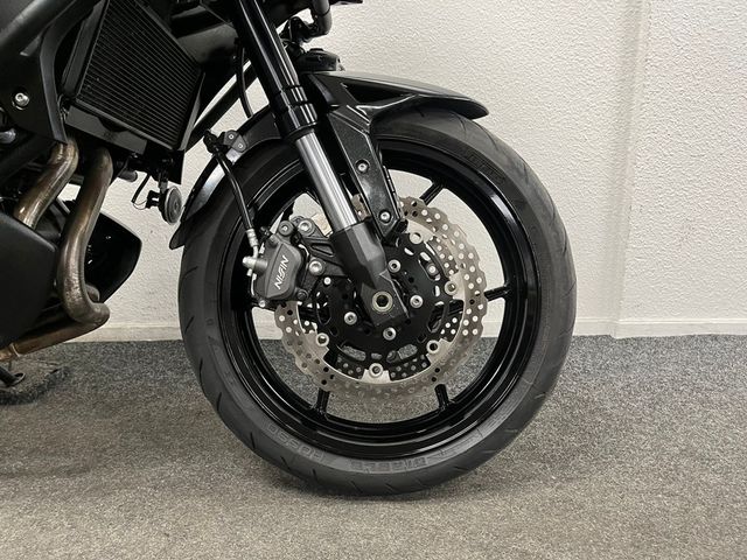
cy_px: 280
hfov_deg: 67.3
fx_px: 561
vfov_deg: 53.1
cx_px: 374
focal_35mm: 26
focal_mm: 5.1
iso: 250
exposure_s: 1/50
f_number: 1.6
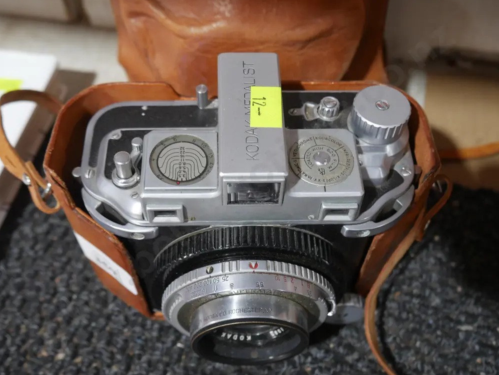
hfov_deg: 45.8
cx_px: 244
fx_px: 591
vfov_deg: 35.2
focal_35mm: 41
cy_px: 187
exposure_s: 1/60
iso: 800
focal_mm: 20
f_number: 4.5
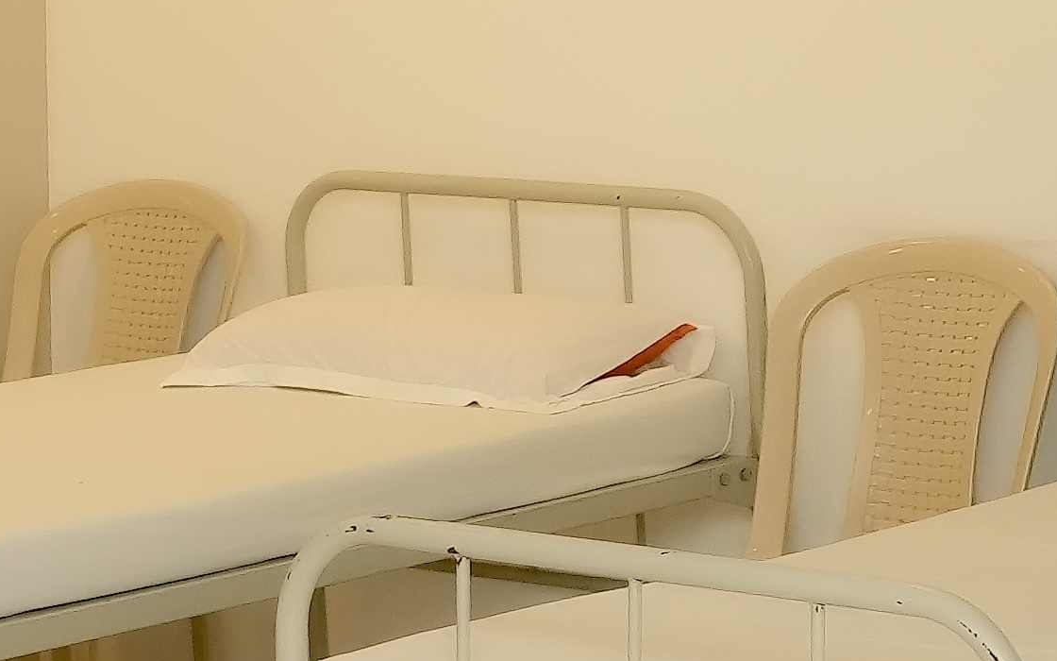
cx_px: 715
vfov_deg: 8.3
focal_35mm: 153
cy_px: -415
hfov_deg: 13.7
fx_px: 4407
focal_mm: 24
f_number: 6.3
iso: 1250
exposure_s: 1/100
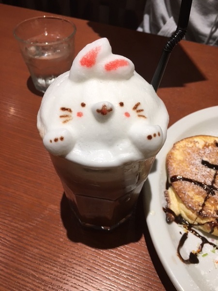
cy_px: 146
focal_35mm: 29
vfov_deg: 61.7
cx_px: 109
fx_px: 244
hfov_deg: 48.2
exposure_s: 1/30
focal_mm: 4.15
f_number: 2.2
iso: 32
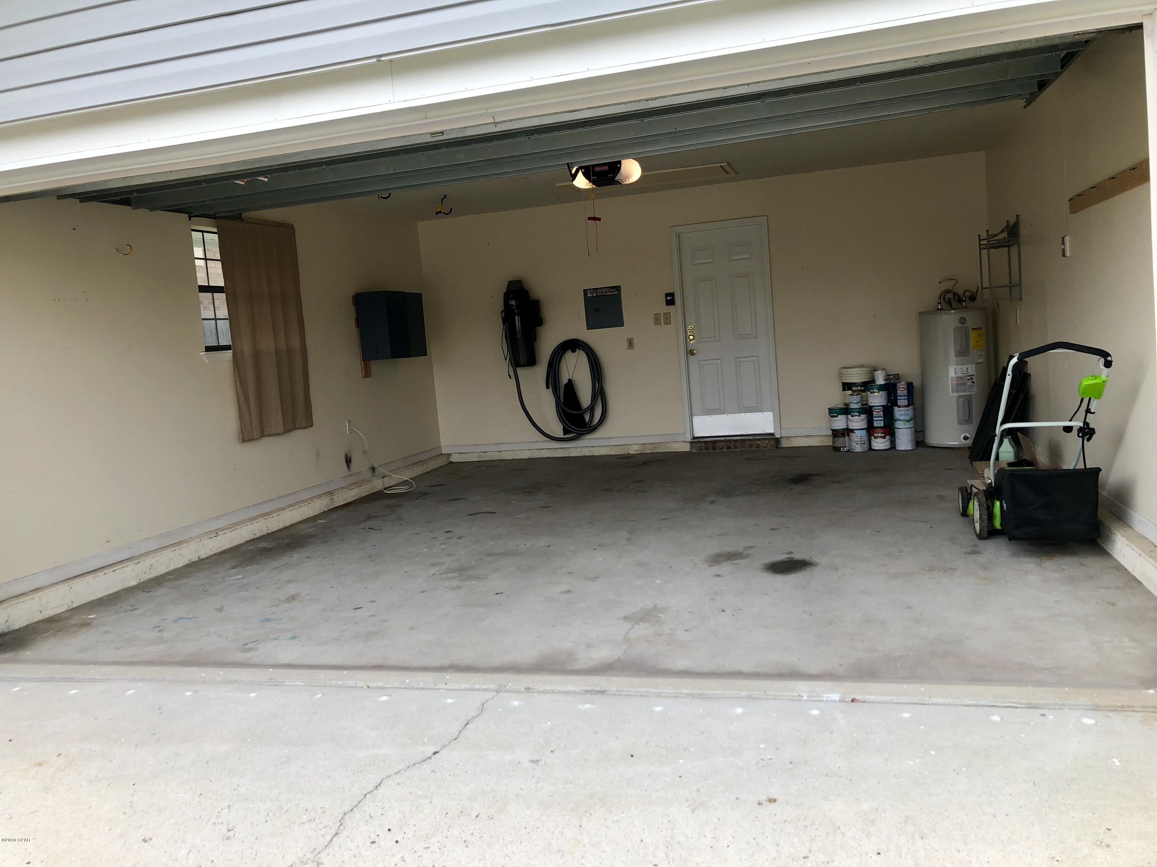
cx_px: 578
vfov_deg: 49.7
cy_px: 434
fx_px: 936
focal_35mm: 28
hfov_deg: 63.4
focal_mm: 3.99
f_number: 1.8
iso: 20
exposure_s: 1/262
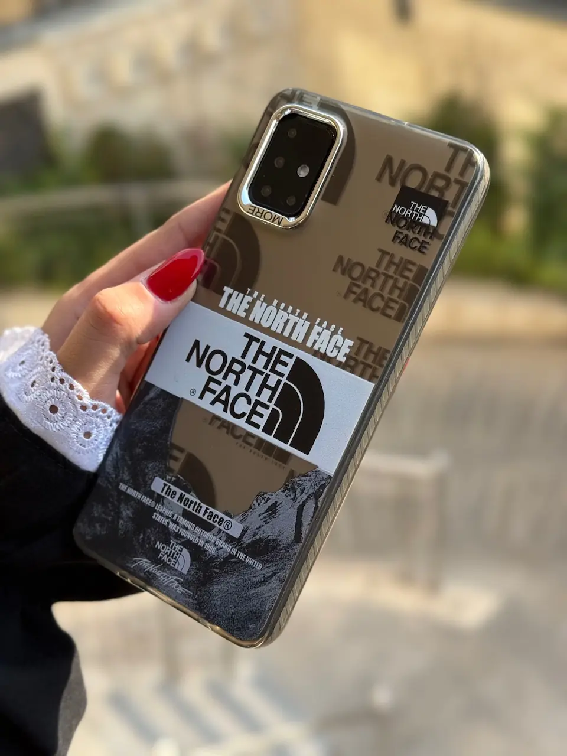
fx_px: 1048
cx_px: 284
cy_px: 378
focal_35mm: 48
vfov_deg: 39.7
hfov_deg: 30.3
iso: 100
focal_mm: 6.76
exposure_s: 1/1185
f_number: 1.78
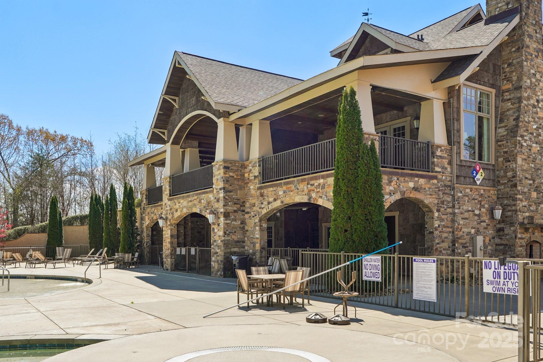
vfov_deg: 43.6
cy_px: 181
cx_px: 272
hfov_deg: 61.9
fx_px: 452
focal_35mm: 30
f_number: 8
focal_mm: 20
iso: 100
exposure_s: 1/90
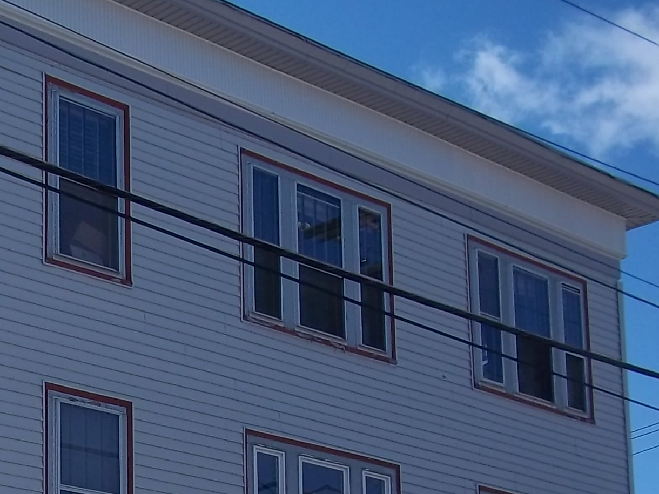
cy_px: 578
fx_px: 1618
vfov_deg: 16.7
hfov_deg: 21.7
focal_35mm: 85
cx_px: -83
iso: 80
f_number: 8
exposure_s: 1/250
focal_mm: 6.5
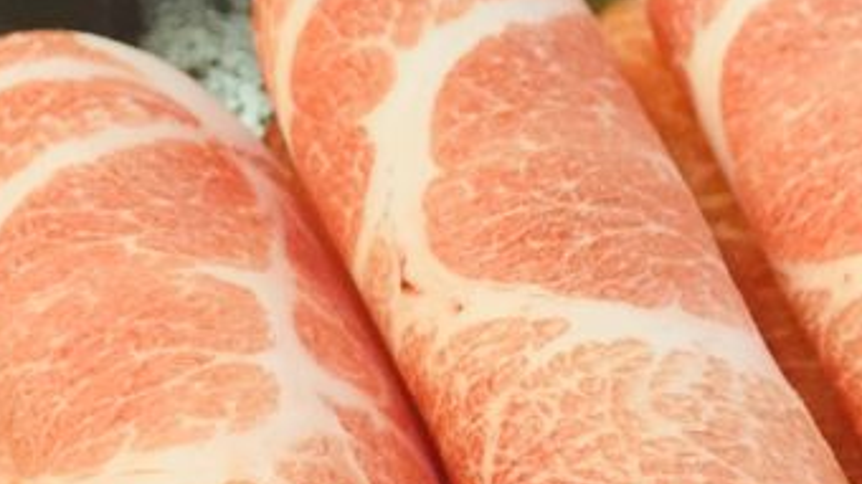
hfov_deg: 31.7
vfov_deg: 18.5
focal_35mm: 65
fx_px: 1485
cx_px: 657
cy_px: 331
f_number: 2.2
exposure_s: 1/17
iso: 125
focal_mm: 4.15
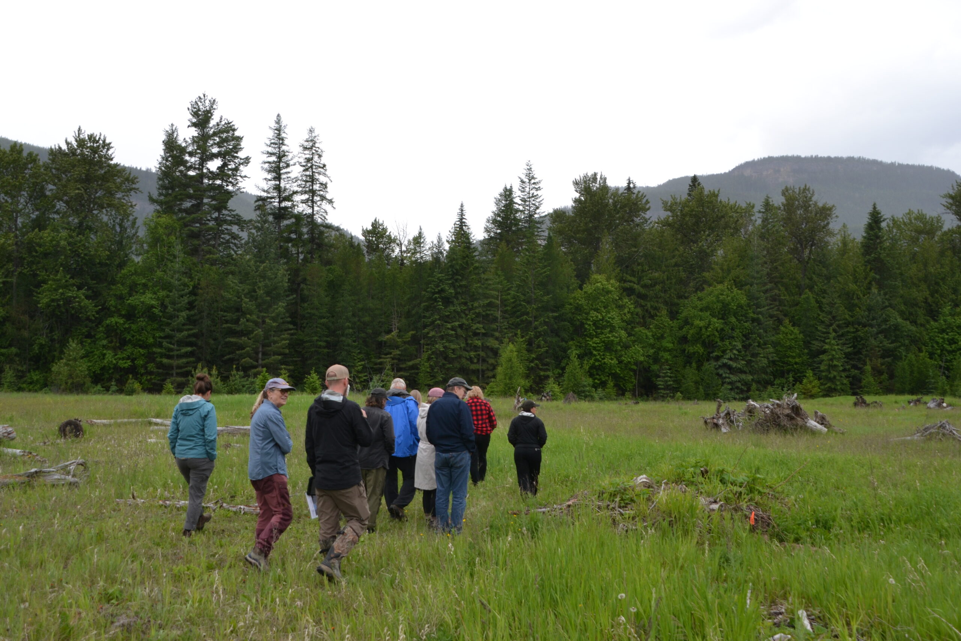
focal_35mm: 34
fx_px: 921
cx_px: 480
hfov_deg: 55.1
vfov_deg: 38.4
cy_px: 320
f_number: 5.6
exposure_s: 1/125
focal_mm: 23
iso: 220
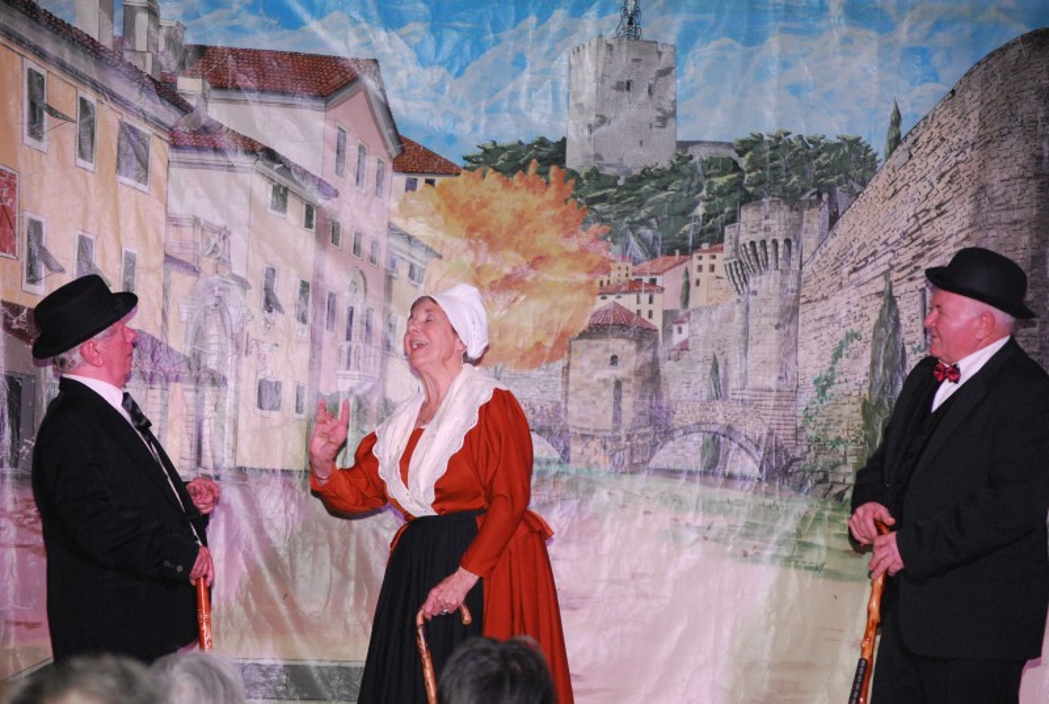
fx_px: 3767
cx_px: 524
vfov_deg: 10.7
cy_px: 352
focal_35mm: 129
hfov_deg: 15.9
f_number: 4.5
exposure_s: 1/60
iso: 1250
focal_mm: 86
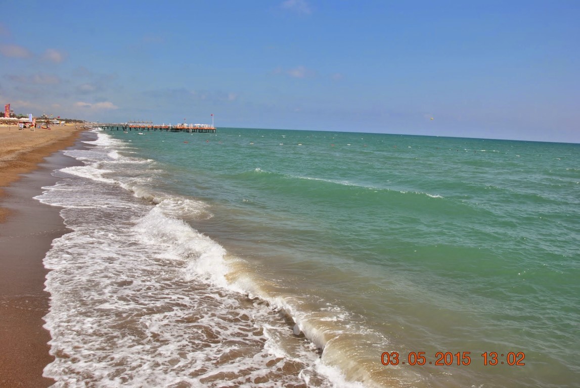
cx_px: 290
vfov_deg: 48.1
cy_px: 194
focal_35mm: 27
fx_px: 436
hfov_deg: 67.3
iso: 100
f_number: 9
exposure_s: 1/320
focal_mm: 18
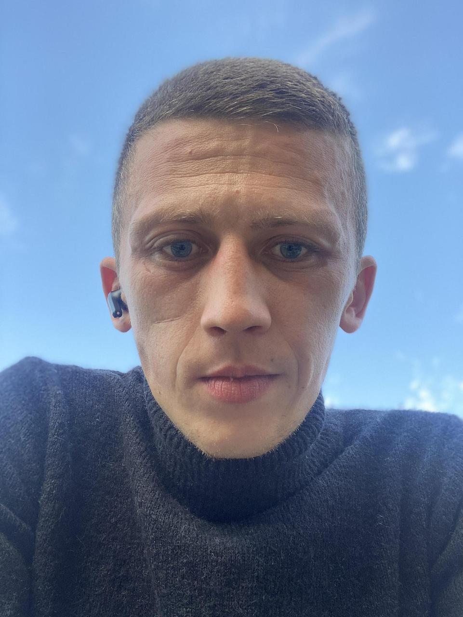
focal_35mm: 32
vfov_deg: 56.8
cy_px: 308
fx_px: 570
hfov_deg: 44.2
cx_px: 232
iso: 64
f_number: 2.2
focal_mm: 2.87
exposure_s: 1/121
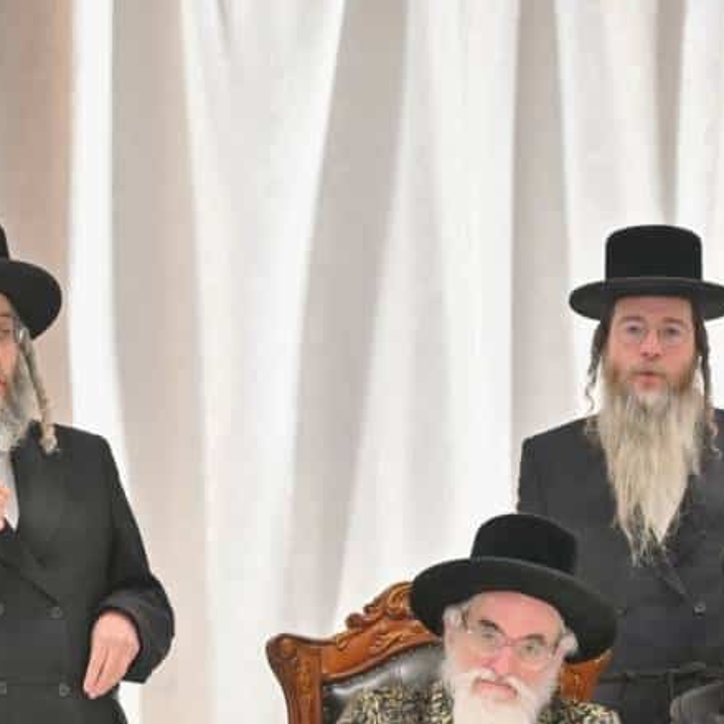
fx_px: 5632
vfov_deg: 7.3
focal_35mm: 238
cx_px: 521
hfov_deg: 7.3
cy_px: 523
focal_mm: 80
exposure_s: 1/200
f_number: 4
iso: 800
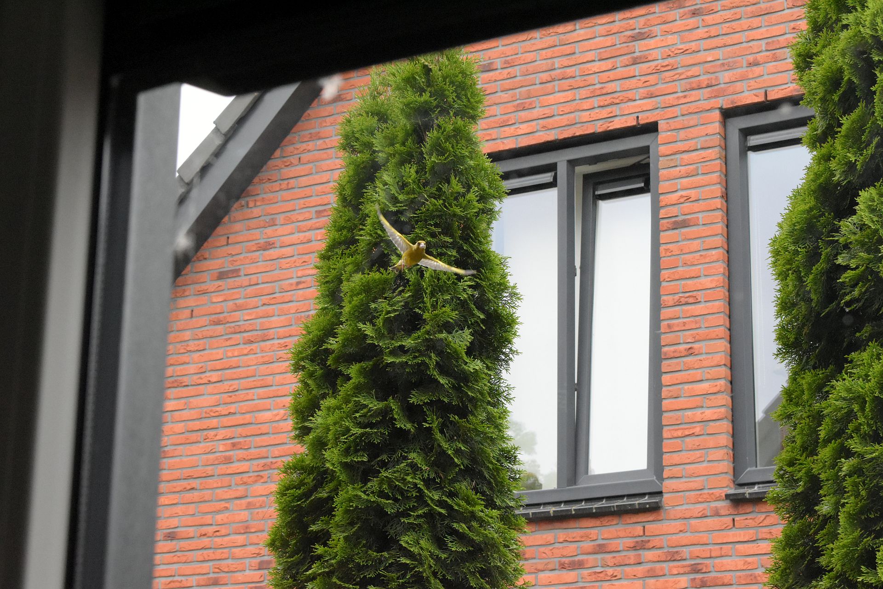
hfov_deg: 24.6
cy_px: 294
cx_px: 442
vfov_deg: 16.6
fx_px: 2023
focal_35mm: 82
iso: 5000
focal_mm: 55
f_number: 10
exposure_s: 1/1000
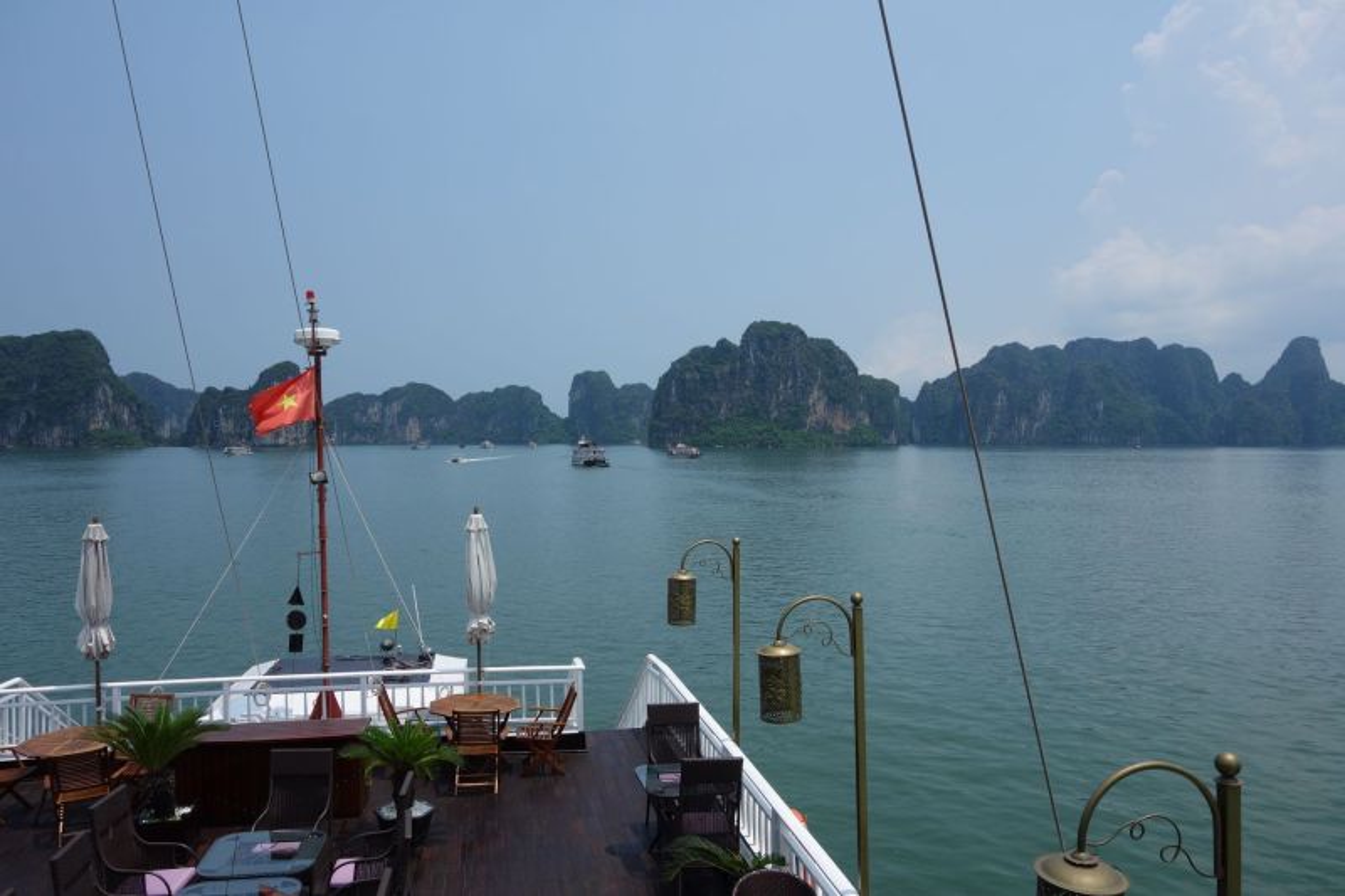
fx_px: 1046
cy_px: 448
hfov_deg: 65.5
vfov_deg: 46.4
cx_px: 672
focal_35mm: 28
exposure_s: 1/800
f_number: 5.6
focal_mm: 10.4
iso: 125
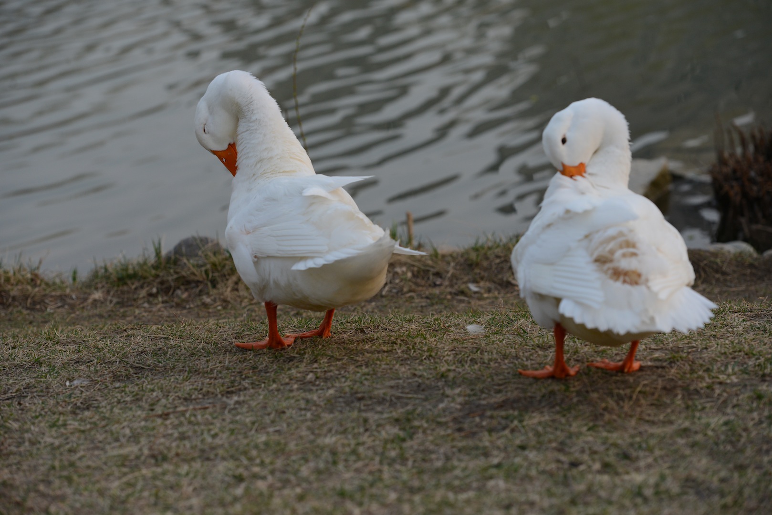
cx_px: 386
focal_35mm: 130
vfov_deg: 10.6
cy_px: 258
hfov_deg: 15.8
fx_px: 2789
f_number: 4.5
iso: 640
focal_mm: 130
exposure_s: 1/800
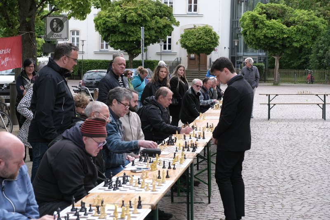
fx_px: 678
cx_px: 165
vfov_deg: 18.4
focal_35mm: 74
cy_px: 110
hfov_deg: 27.3
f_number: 5.6
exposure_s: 1/160
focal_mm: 49.4
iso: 200
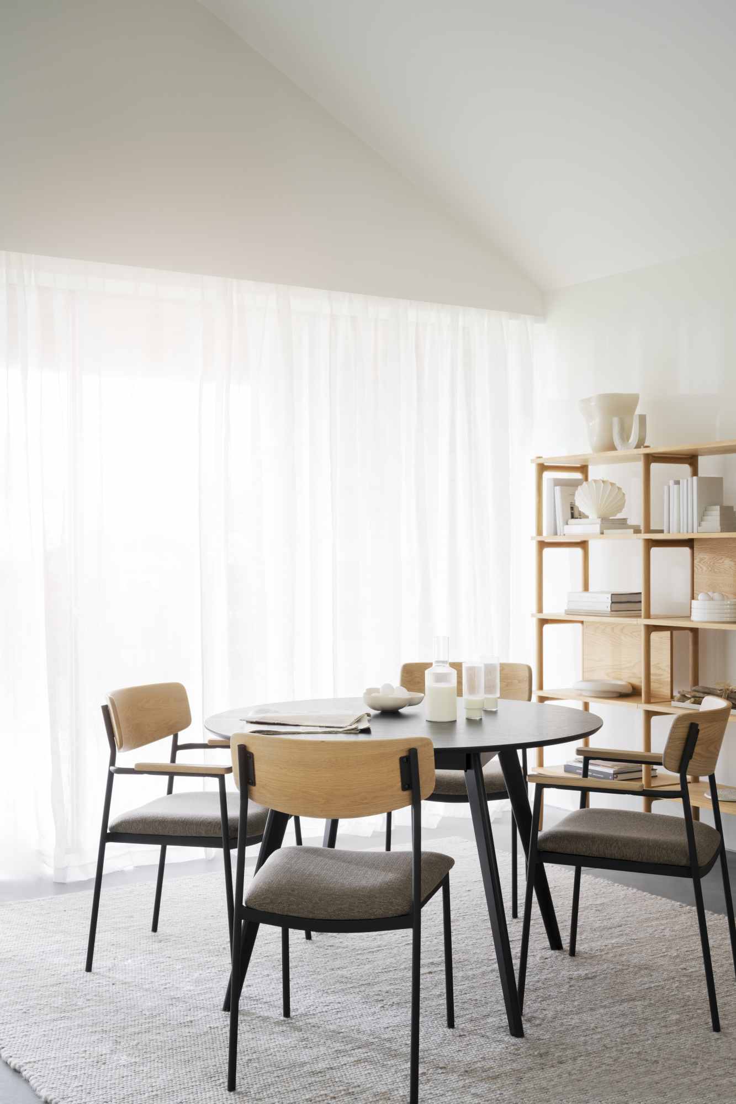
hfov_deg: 31.2
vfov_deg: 45.4
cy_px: 552
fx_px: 1319
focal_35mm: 43
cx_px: 368
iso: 250
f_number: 7.1
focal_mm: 43
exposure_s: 1/4
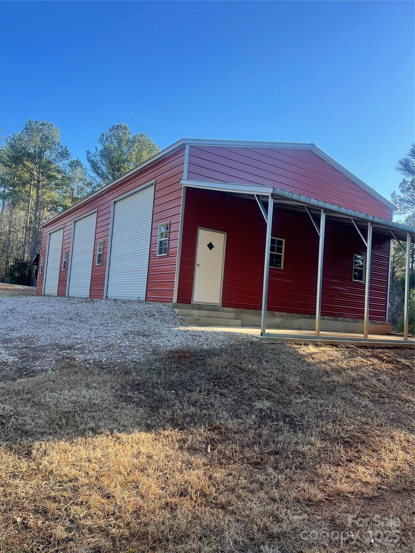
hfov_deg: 54.9
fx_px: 400
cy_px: 276
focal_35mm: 25
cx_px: 208
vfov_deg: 69.4
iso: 32
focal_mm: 5.1
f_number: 1.6
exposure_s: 1/1038
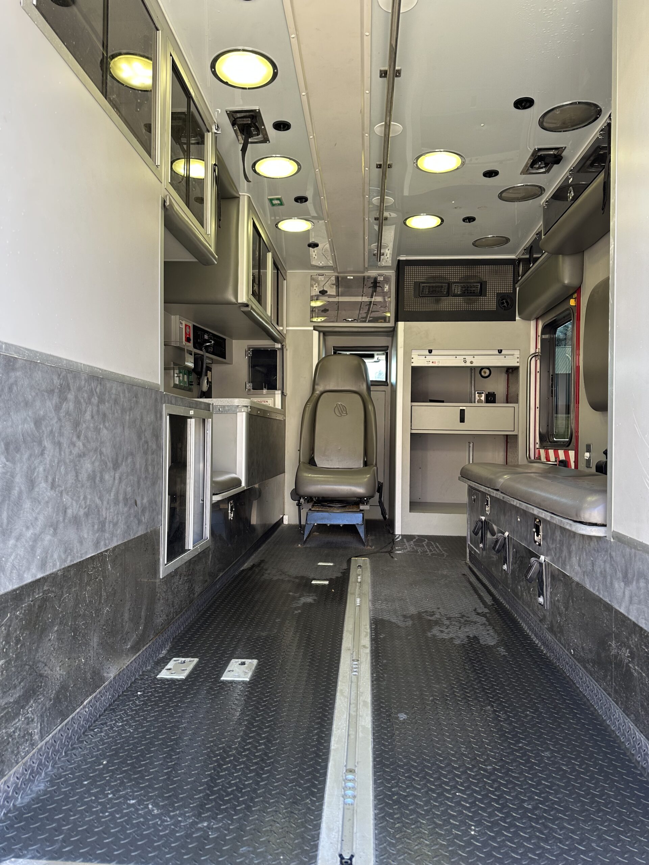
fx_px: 600
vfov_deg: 71.6
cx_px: 324
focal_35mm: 24
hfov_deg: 56.8
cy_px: 432
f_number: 1.78
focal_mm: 6.86
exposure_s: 1/121
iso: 80
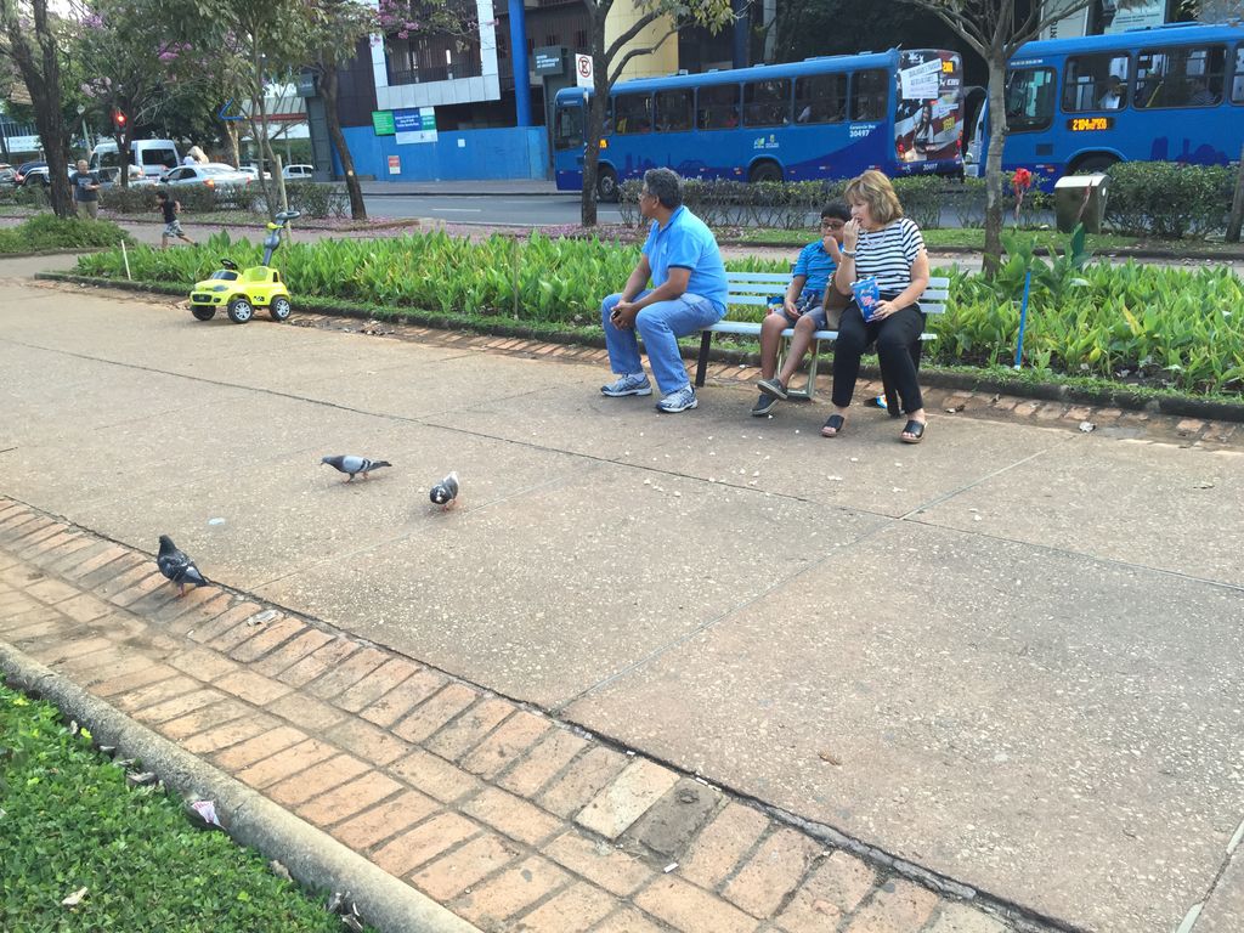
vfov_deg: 48.2
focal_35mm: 29
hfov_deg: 61.7
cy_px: 466
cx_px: 622
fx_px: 1042
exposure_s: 1/120
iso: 50
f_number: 2.2
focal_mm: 4.15
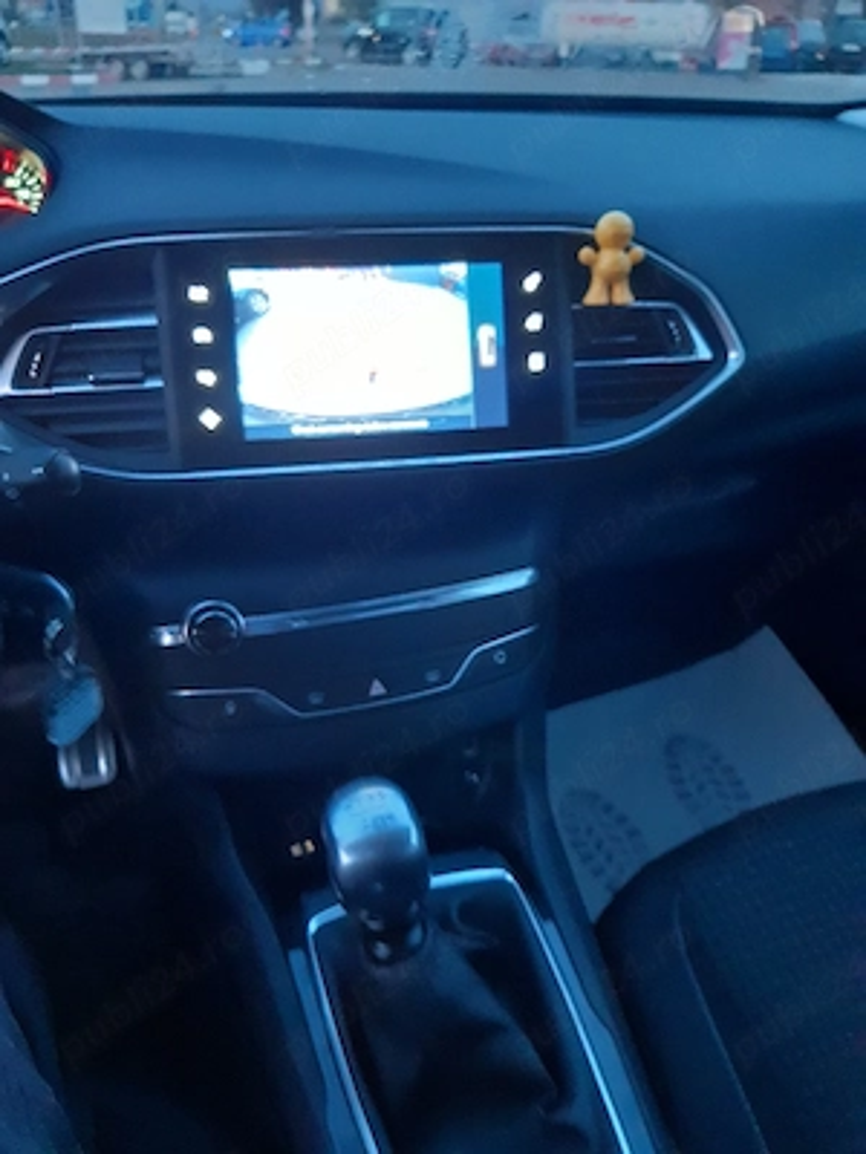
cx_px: 433
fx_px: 867
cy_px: 577
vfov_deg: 67.3
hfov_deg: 53.1
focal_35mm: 26
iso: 500
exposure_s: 1/20
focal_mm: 3.92
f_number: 1.7
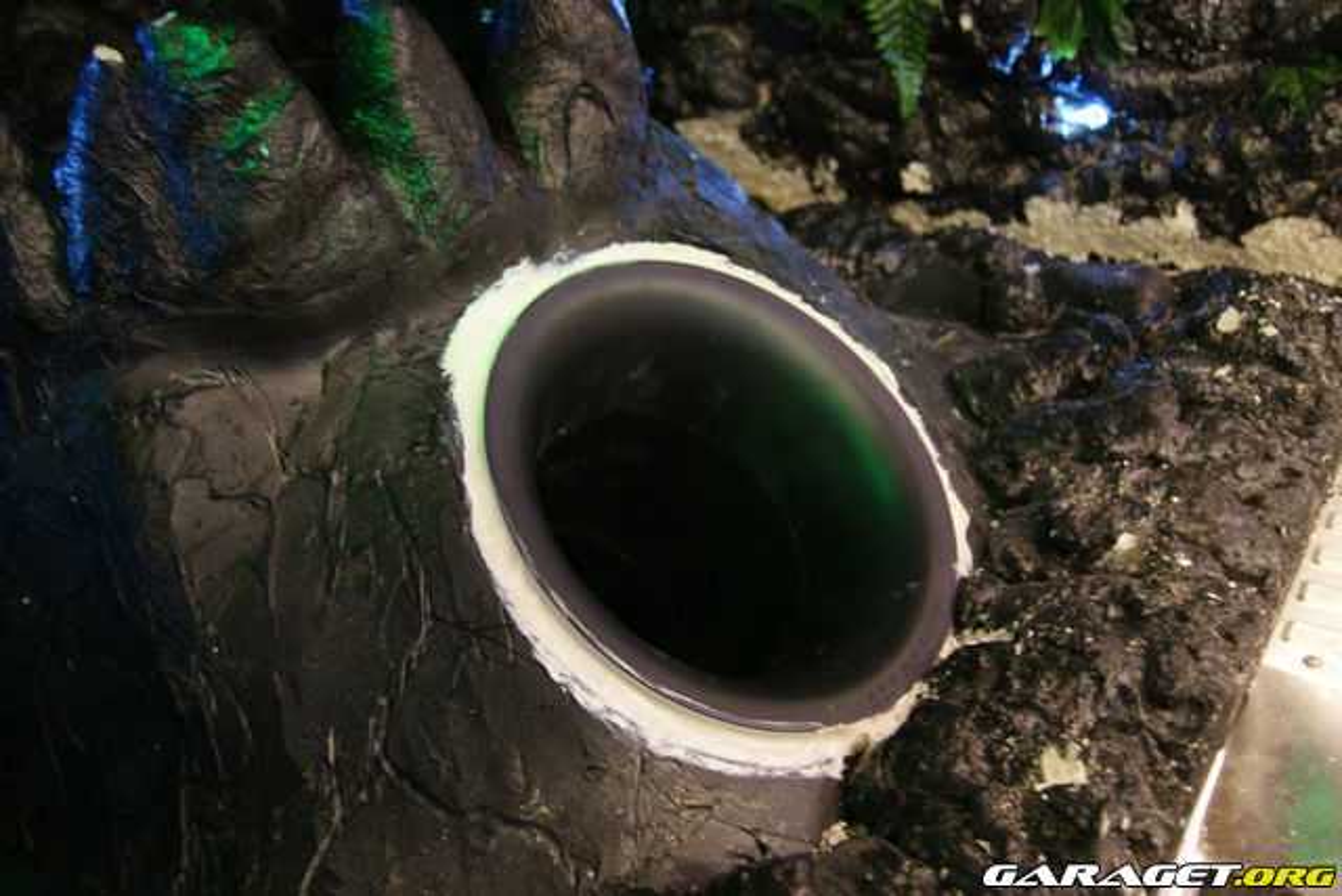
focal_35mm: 36
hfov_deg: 53.1
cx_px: 671
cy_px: 448
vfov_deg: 36.9
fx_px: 1342
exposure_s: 1/2.5
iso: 400
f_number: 4
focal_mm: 24
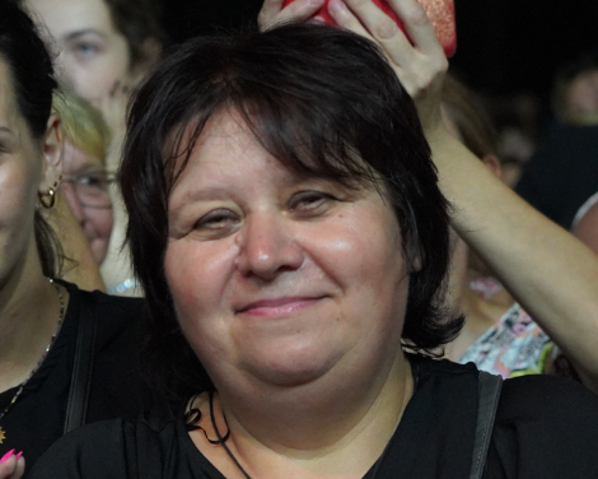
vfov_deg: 10.4
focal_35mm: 148
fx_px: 2619
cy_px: 426
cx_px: 137
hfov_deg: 13.0
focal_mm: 57
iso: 6400
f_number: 4
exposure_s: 1/60
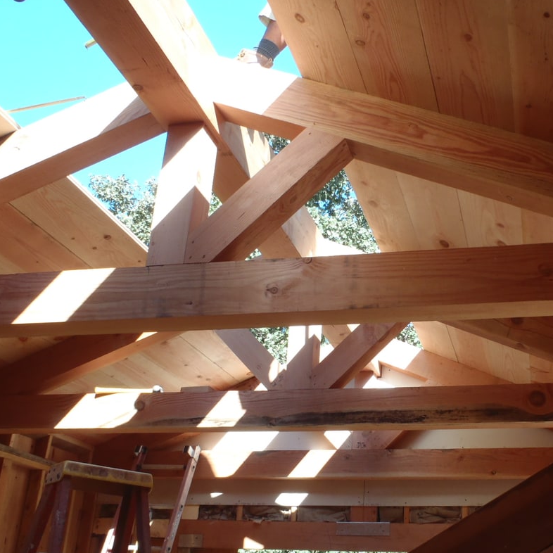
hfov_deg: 39.3
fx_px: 759
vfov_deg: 40.0
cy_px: 269
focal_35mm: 42
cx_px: 387
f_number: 3.9
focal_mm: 5
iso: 80
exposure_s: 1/80
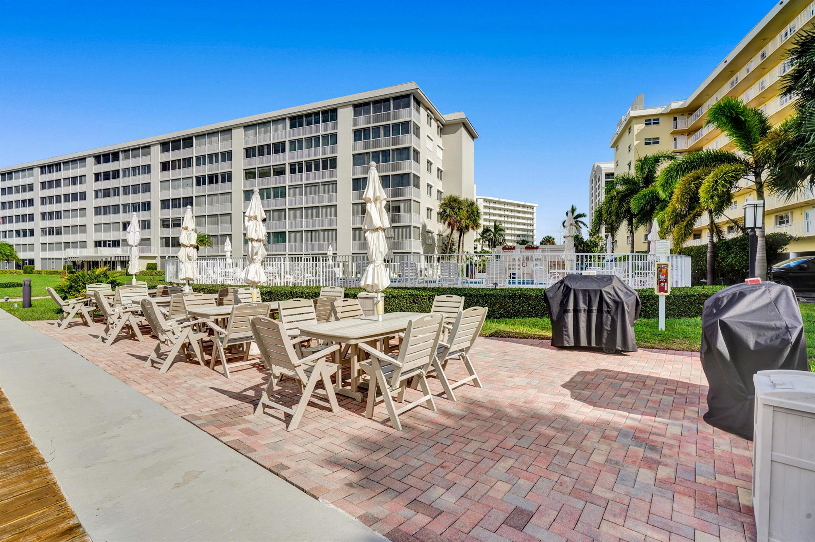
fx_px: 362
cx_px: 408
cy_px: 271
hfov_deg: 96.8
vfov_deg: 73.7
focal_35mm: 16
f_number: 11
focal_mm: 16
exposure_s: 1/200
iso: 80
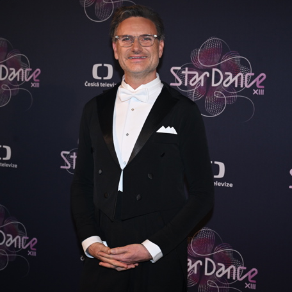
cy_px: 145
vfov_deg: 24.0
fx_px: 687
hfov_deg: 24.0
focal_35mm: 72
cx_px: 149
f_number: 5.6
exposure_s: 1/200
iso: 1250
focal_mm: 56
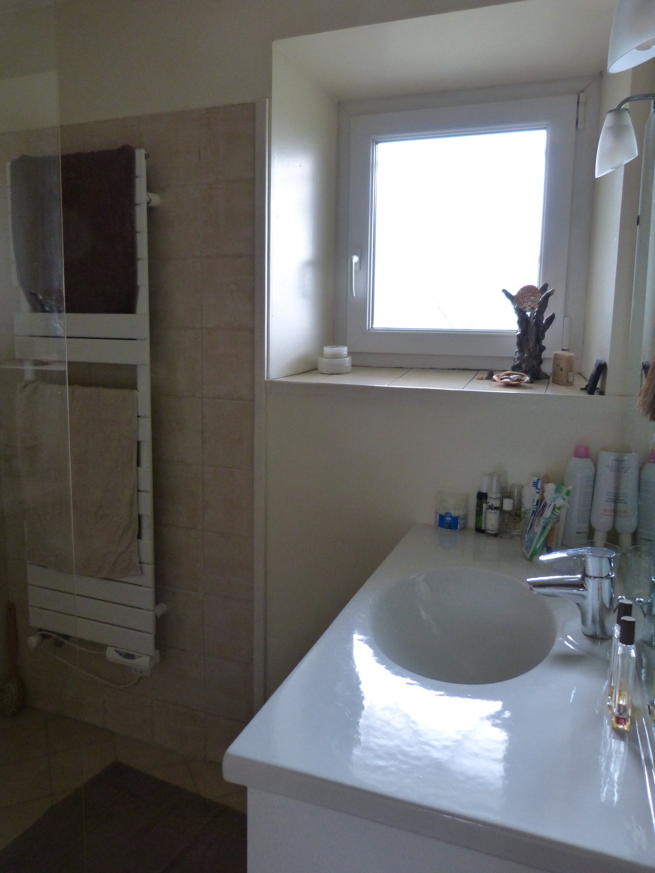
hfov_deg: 54.9
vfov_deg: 69.4
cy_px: 436
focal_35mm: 25
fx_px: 631
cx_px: 328
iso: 400
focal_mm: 4.5
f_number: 2.8
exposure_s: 1/30
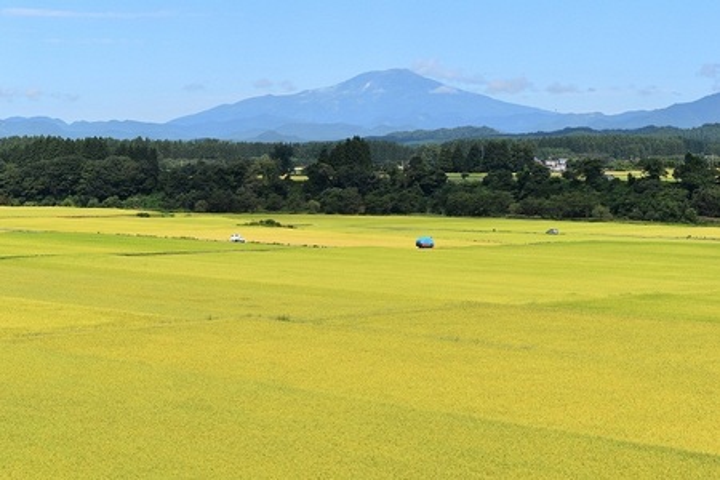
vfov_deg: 17.5
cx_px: 360
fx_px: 1560
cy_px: 240
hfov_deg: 26.0
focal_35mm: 78
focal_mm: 52
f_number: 10
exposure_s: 1/400
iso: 200
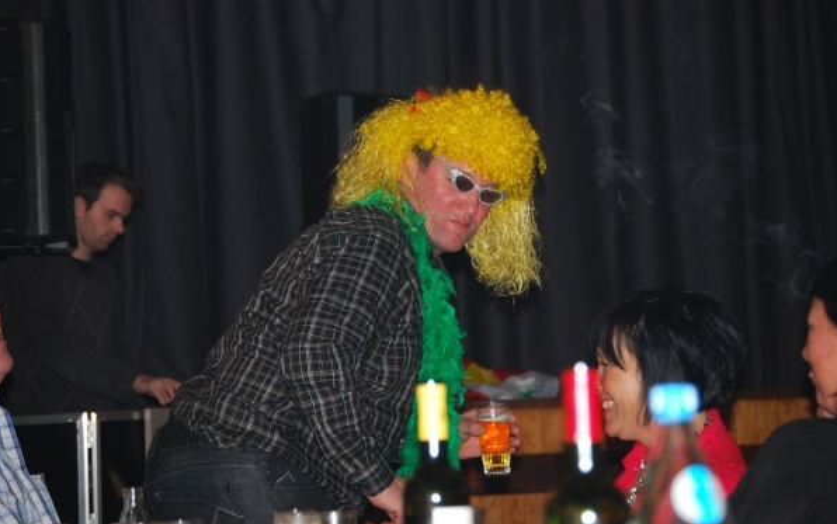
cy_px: 280
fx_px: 2636
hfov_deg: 18.0
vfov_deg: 11.3
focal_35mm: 116
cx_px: 417
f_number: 4.5
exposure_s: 1/60
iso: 500
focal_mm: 75
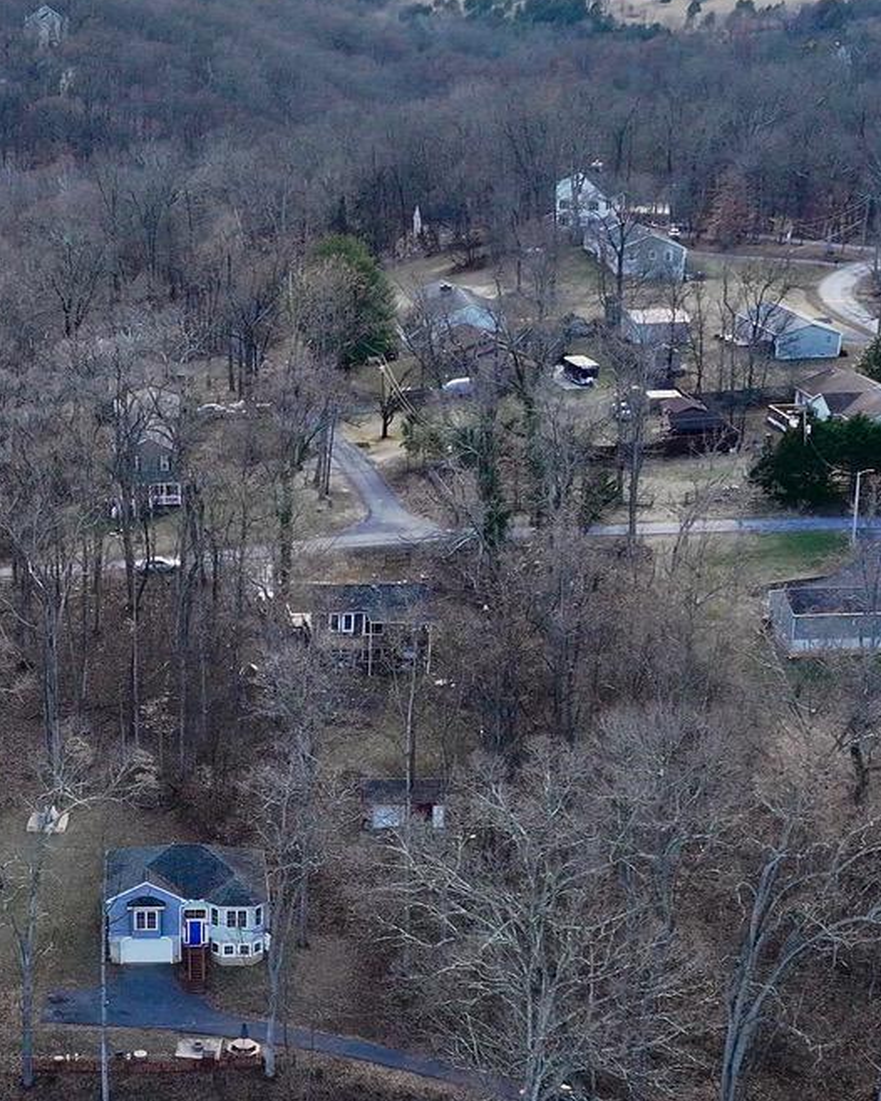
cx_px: 198
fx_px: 2378
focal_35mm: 73
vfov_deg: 25.6
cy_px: 886
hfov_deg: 20.8
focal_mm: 12.29
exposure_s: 1/1600
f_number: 2.8
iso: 420
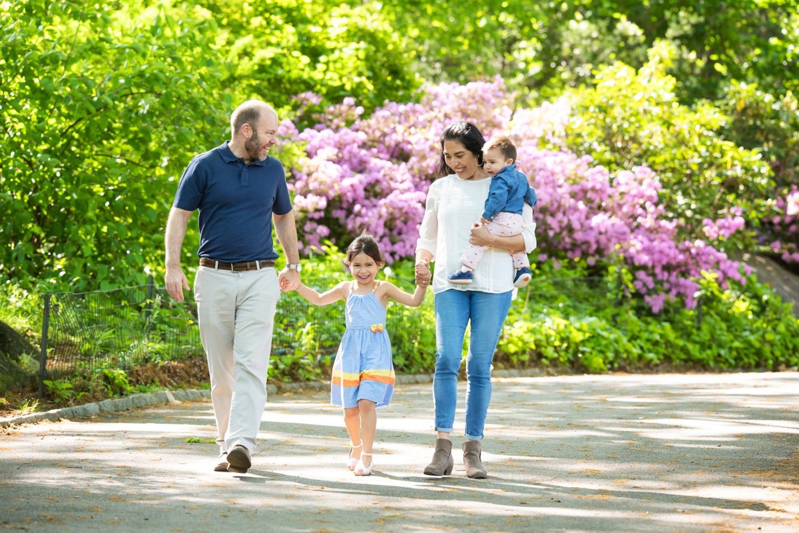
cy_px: 266
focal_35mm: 200
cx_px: 400
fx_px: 4440
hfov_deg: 10.3
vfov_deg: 6.9
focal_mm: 200
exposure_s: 1/400
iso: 500
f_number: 4.5
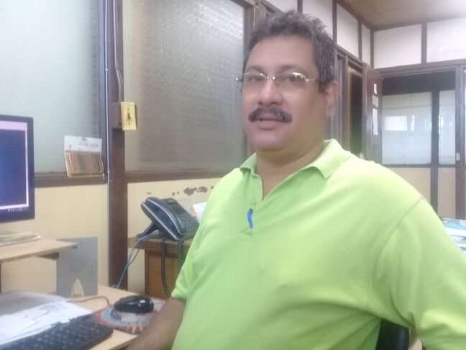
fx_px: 417
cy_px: 175
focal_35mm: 31
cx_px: 233
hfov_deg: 58.4
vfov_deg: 45.4
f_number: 2.2
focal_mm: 3.3
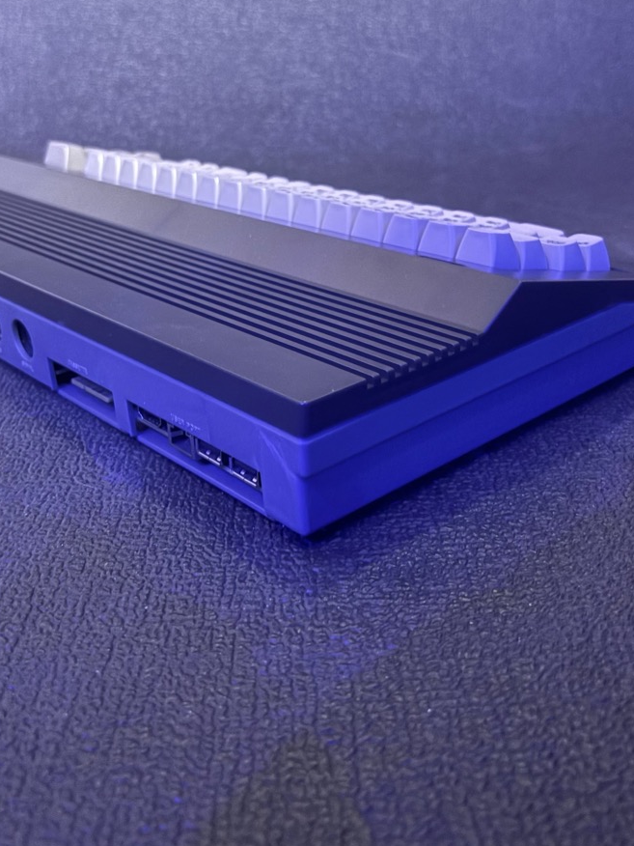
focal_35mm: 38
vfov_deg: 48.4
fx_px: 928
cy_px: 302
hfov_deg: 37.7
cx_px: 283
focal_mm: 5.96
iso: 1000
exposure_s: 1/19
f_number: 1.6
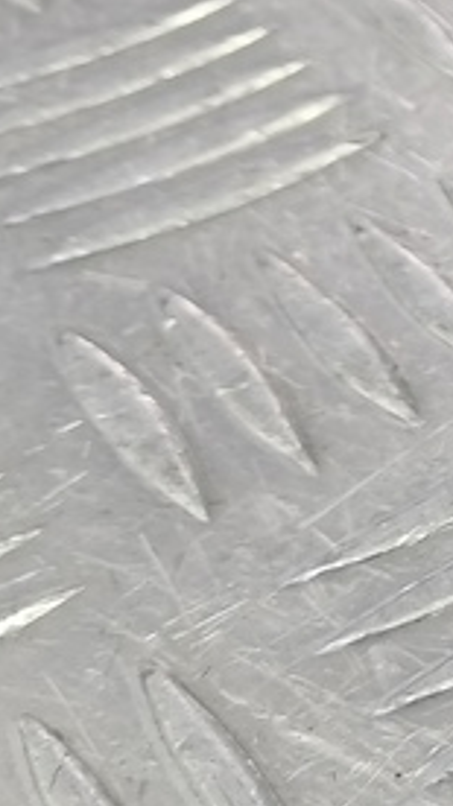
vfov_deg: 22.6
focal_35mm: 93
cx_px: 1377
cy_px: 164
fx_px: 1988
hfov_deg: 9.8
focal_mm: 4.11
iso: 168
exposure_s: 1/50
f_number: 1.6
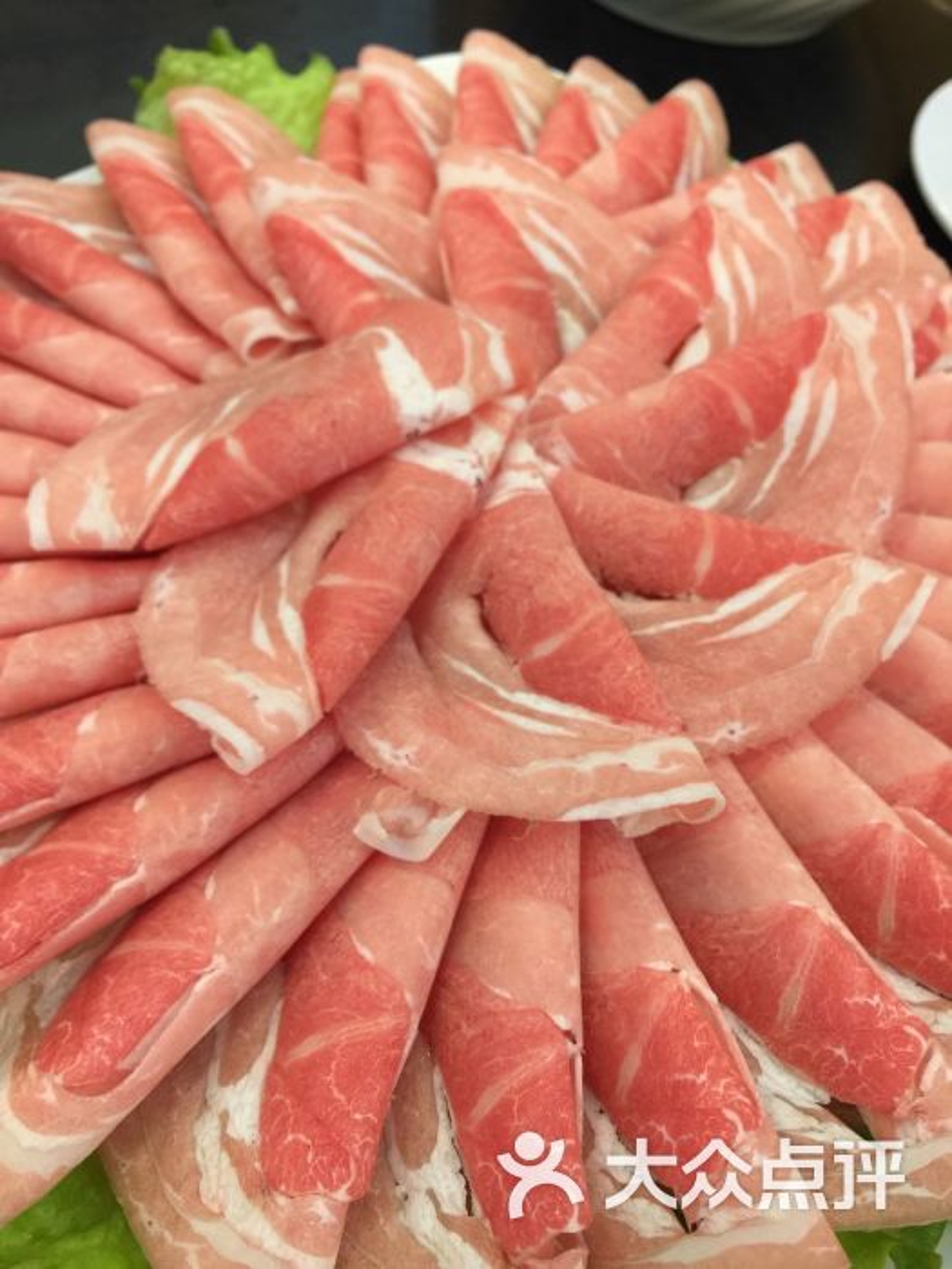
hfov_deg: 48.2
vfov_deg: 61.7
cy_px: 634
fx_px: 1063
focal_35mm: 29
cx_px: 476
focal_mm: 4.15
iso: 80
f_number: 2.2
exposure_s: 1/17
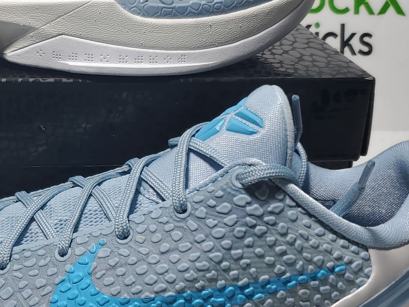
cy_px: 145
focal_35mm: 70
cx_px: 95
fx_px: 827
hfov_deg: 27.3
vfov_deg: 21.0
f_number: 1.5
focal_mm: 4.3
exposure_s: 1/419
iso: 50
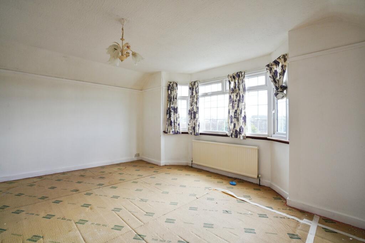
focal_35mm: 16
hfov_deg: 96.7
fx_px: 162
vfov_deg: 73.8
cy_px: 122
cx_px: 182
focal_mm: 16
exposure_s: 1/80
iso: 800
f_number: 9
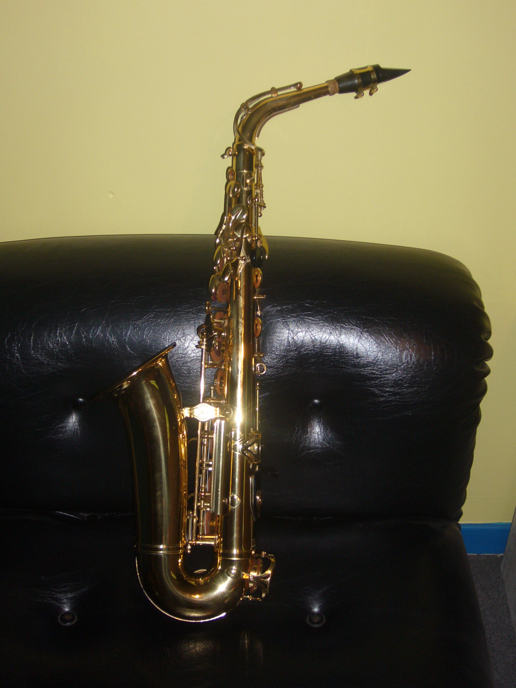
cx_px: 258
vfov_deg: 34.9
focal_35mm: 55
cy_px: 344
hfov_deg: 26.6
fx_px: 1093
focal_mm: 9.1
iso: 100
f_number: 3.5
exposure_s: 1/30
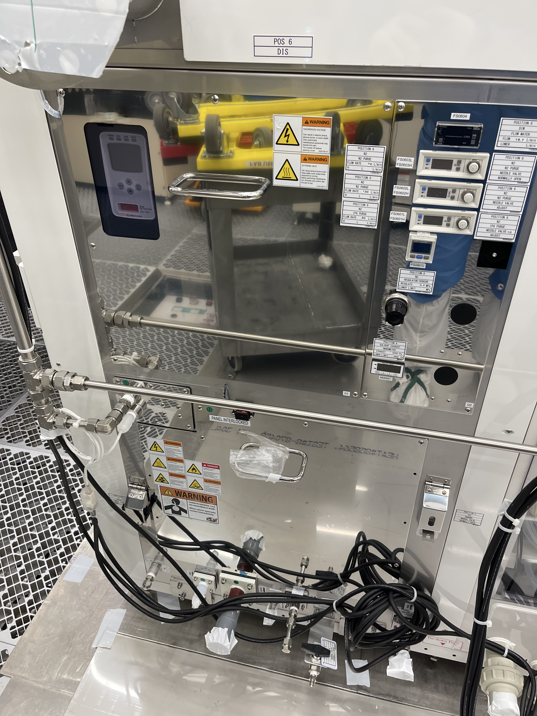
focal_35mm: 26
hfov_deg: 53.1
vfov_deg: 67.3
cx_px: 268
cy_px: 358
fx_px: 538
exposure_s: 1/120
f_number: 1.6
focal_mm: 5.1
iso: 125
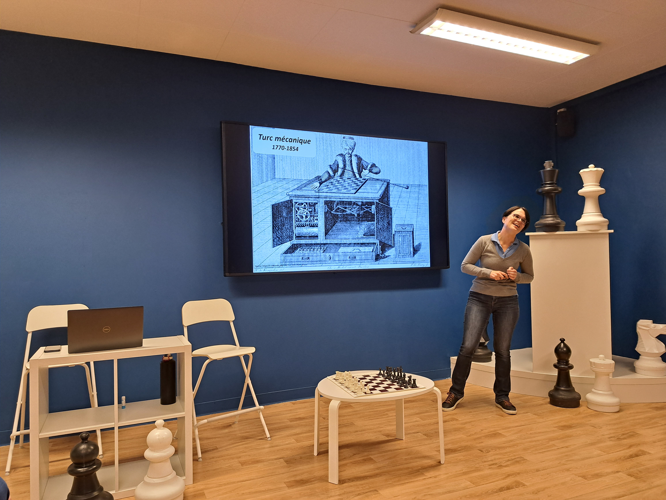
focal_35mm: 24
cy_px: 250
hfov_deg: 71.6
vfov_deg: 56.8
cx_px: 333
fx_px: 462
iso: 100
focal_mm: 5.23
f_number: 1.8
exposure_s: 1/50
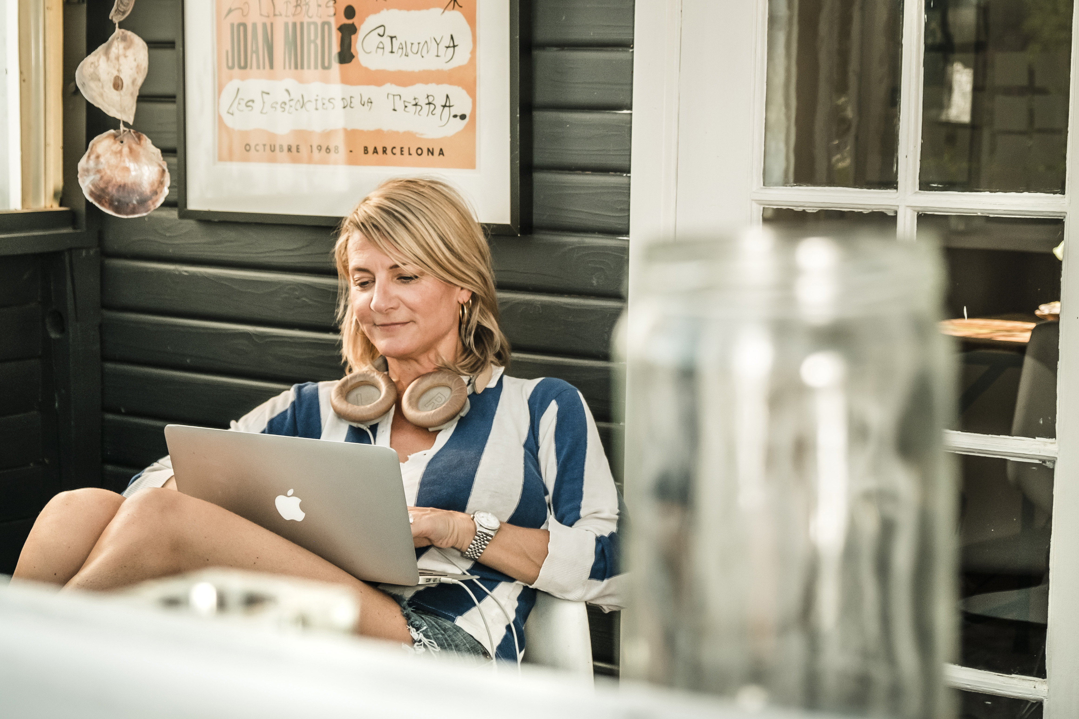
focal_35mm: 79
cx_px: 497
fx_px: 2368
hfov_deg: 25.7
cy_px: 315
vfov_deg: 17.3
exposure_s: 1/850
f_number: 4.5
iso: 400
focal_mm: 40.7
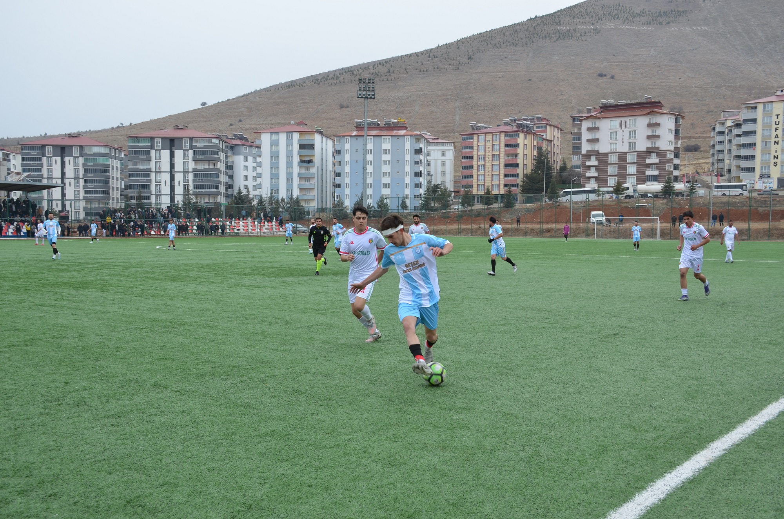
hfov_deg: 53.2
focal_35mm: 36
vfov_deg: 36.7
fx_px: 782
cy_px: 260
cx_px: 392
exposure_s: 1/250
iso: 200
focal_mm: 24
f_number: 8
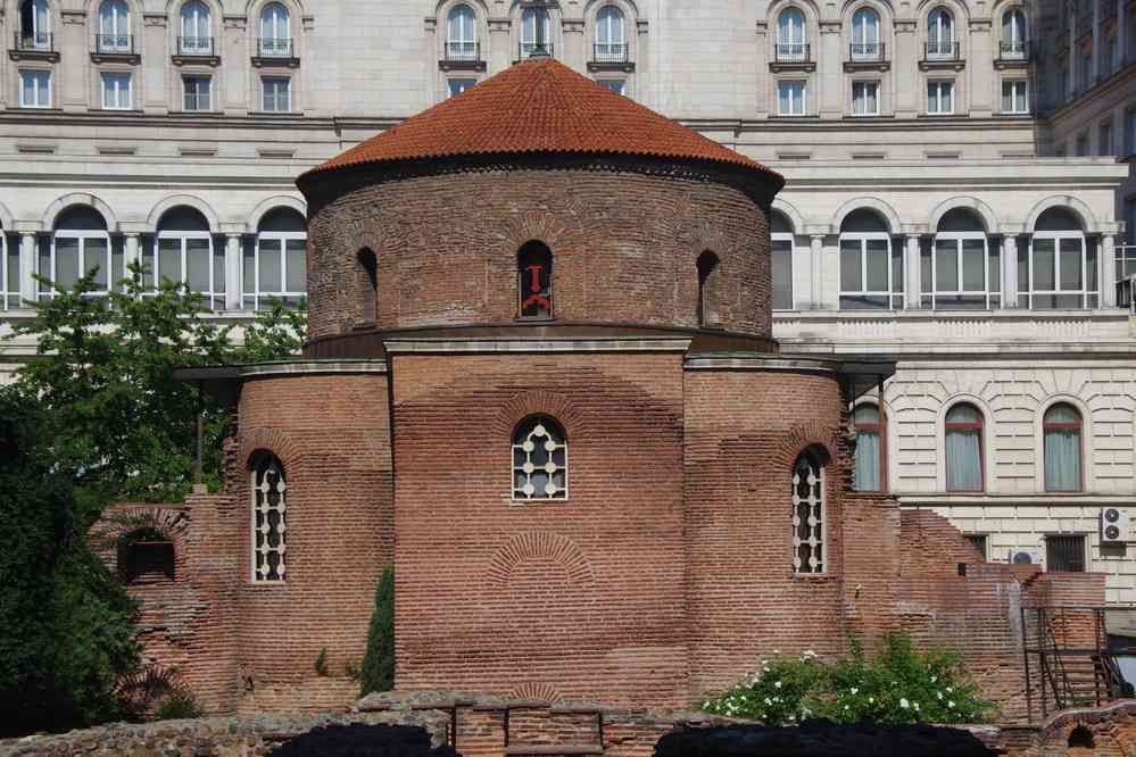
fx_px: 2603
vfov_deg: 16.6
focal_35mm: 82
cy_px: 378
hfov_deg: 24.6
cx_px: 568
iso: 200
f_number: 11
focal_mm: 55
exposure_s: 1/160
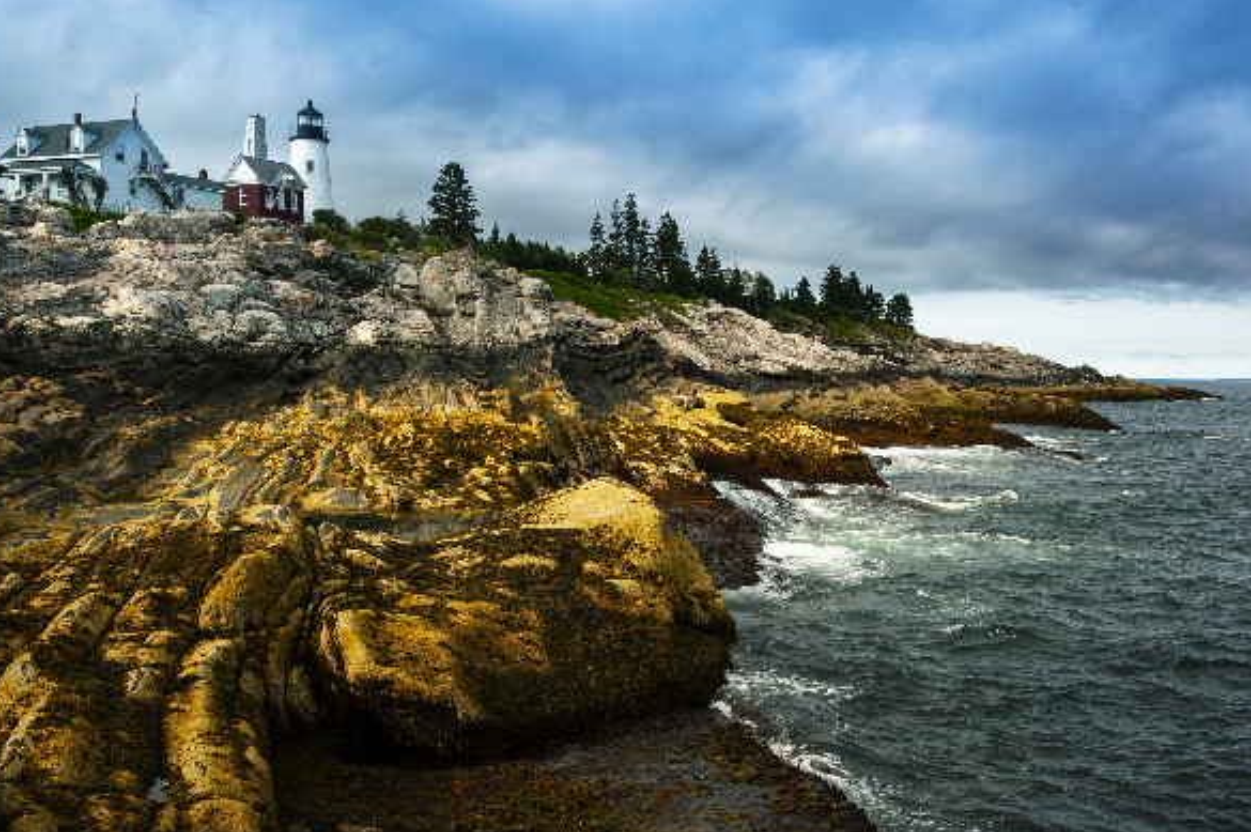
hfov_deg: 49.6
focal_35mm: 39
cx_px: 614
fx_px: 1354
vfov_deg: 34.2
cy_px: 420
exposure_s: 1/125
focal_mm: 38
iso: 400
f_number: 16
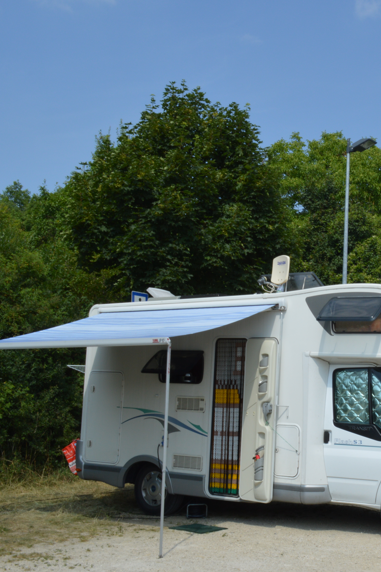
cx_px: 407
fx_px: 826
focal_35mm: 52
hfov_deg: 24.4
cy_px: 282
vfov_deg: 38.2
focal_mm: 22
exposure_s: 1/60
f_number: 25
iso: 200
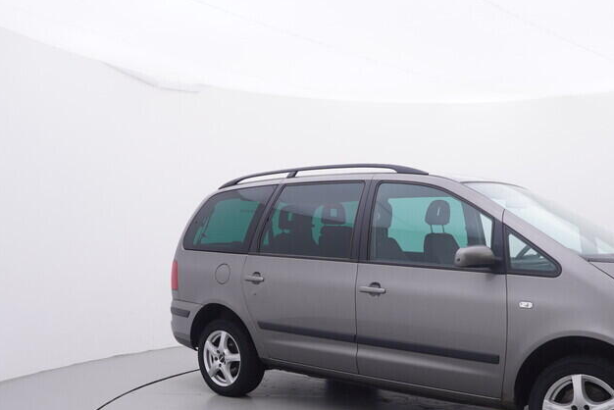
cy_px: 317
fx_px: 628
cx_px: 397
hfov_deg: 51.3
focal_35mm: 37
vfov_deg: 35.2
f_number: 5
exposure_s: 1/80
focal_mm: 15
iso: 200
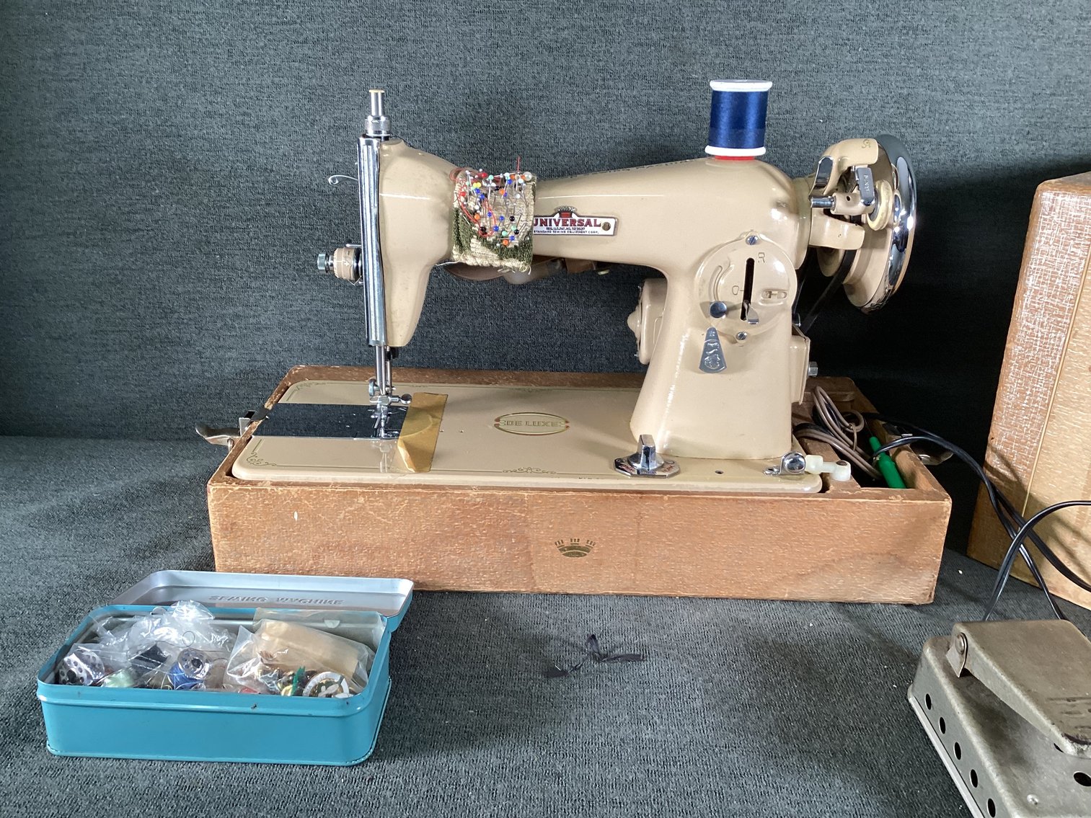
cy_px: 409
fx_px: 977
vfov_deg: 45.4
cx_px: 546
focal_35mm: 31
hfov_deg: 58.3
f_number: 2.4
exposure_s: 1/60
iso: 100
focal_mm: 3.3
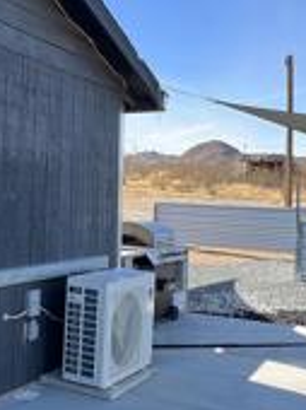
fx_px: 579
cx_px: 27
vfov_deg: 38.9
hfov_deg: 28.4
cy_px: 191
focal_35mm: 49
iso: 32
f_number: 1.8
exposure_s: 1/694
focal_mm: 1.57
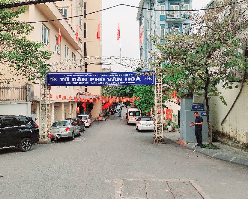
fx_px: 213
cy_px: 89
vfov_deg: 49.9
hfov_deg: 60.0
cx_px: 102
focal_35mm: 29
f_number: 1.8
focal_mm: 5.23
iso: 40
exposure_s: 1/556
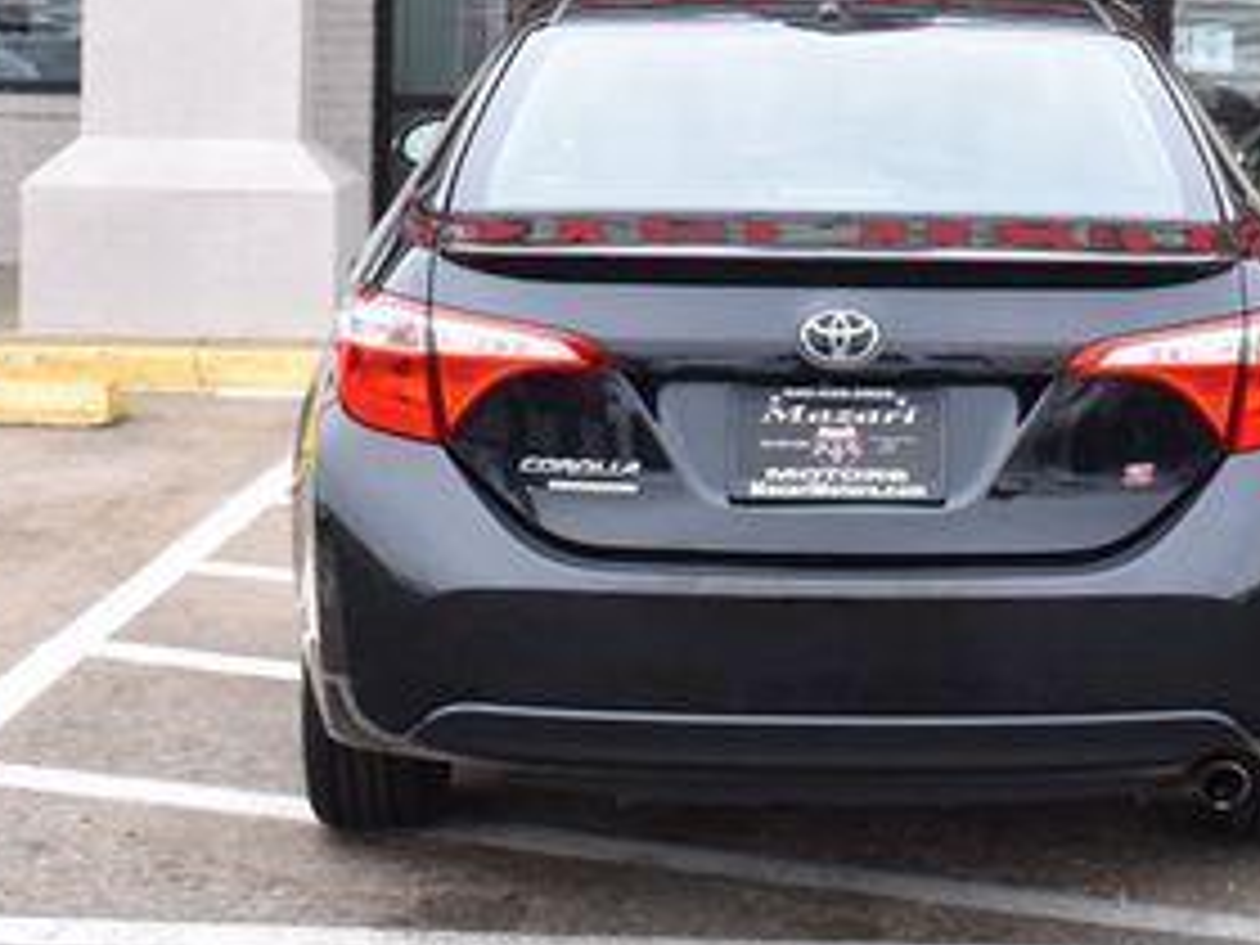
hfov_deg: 24.6
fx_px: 2876
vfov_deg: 18.2
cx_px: 868
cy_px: 18
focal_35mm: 79
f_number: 8
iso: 400
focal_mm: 24
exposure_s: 1/160
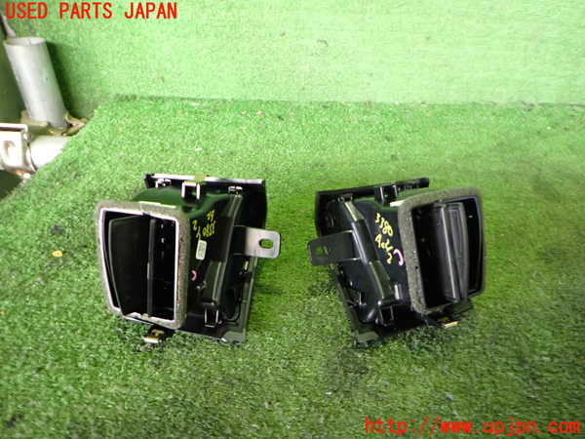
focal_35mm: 25
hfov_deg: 69.4
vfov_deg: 54.9
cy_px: 220
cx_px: 292
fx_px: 422
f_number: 2
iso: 400
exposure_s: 1/30
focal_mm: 4.5
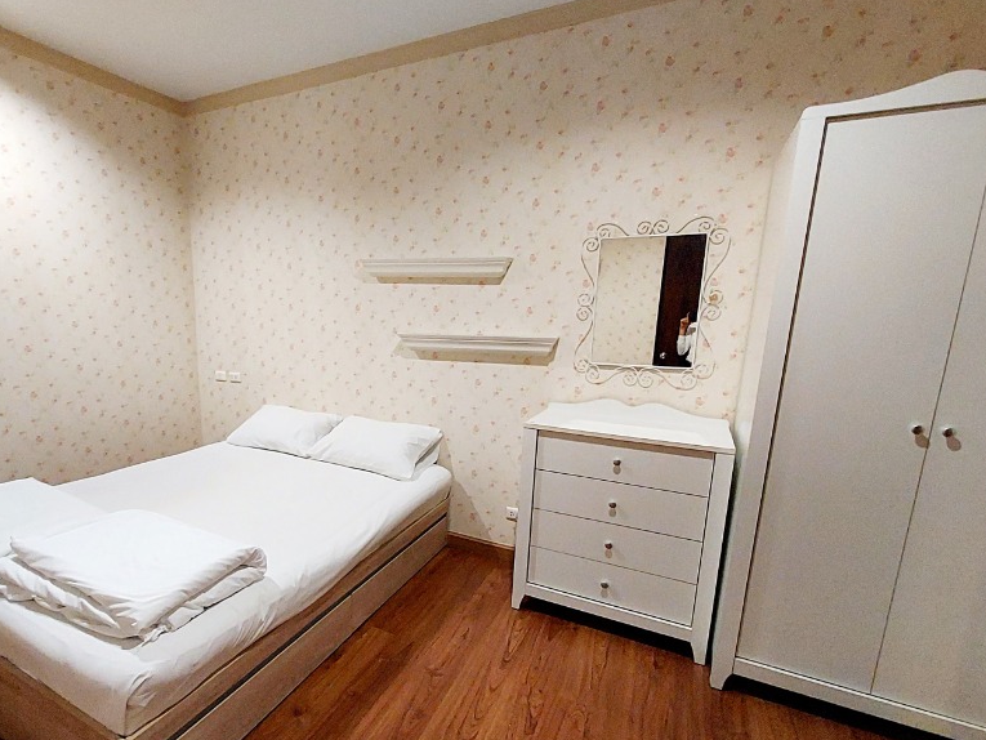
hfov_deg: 90.2
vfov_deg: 74.5
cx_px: 412
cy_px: 409
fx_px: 484
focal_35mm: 17
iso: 250
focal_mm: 1.42
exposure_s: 1/33
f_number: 2.2
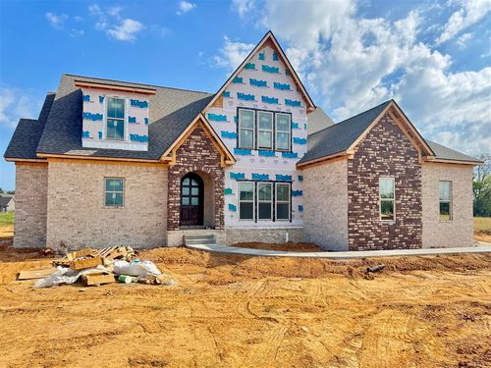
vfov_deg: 56.8
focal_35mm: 24
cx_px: 246
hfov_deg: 71.6
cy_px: 184
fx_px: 340
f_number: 1.78
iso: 80
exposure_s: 1/2041
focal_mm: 6.76
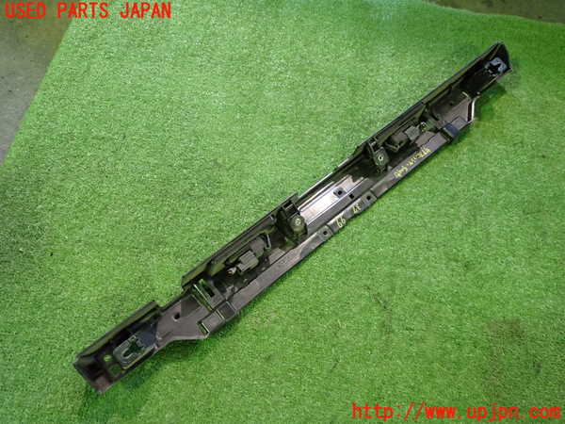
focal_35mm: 30
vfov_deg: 46.8
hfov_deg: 60.0
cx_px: 282
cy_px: 212
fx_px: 490
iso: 500
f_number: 2.3
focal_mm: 5.4
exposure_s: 1/30
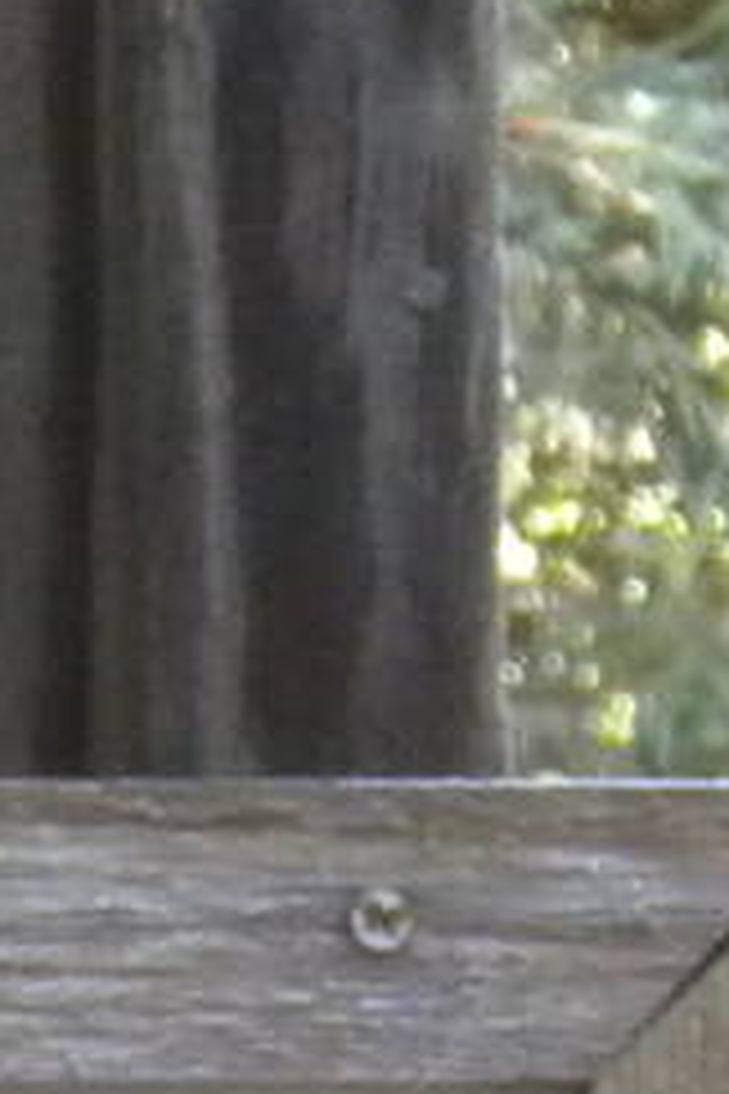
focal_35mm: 582
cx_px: -1526
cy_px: 1738
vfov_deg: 3.5
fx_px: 17677
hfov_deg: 2.3
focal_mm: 15
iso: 400
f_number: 5.1
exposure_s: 1/56.5
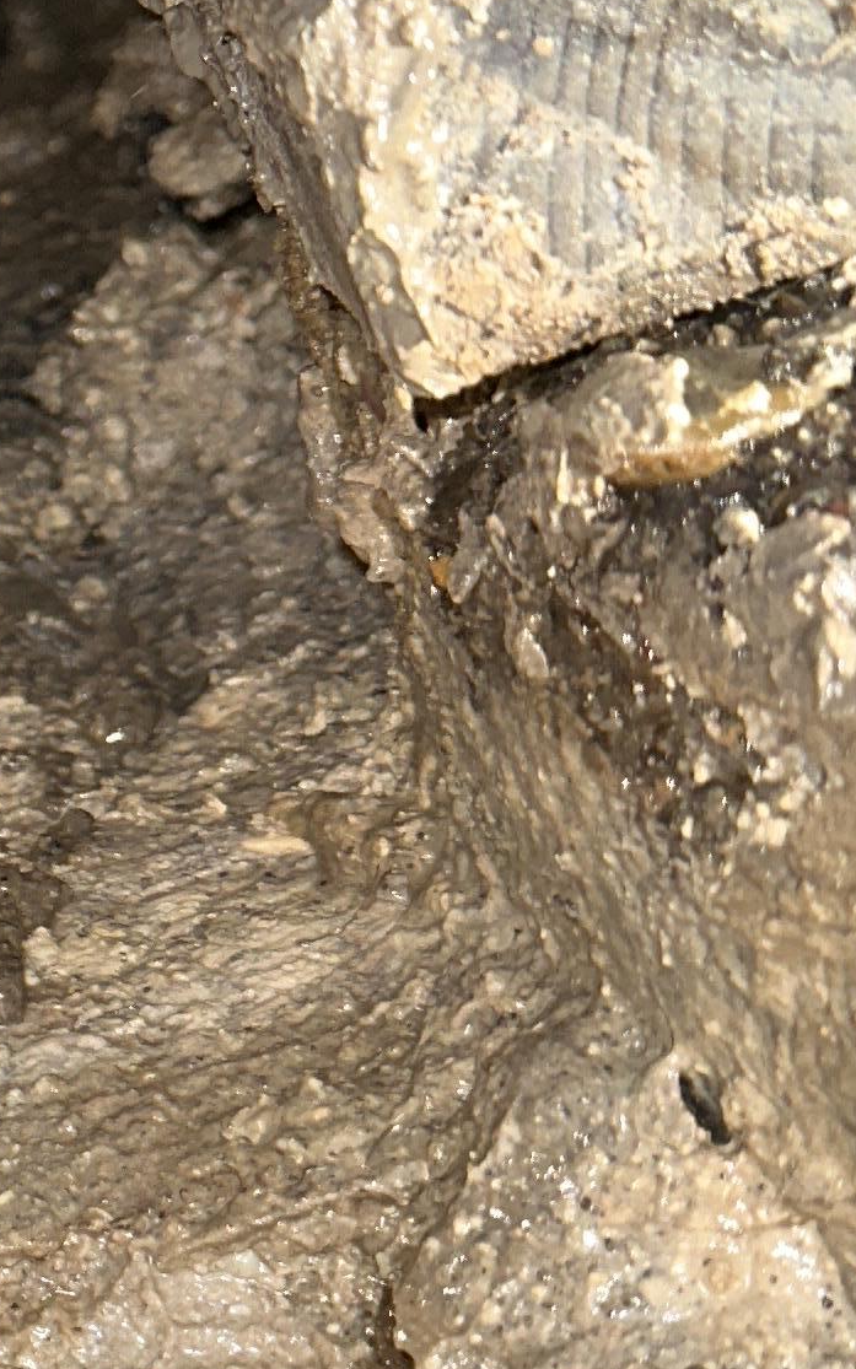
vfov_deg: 22.6
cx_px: -932
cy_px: 635
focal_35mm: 92
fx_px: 3434
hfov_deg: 12.3
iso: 80
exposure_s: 1/17
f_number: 1.78
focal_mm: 6.86
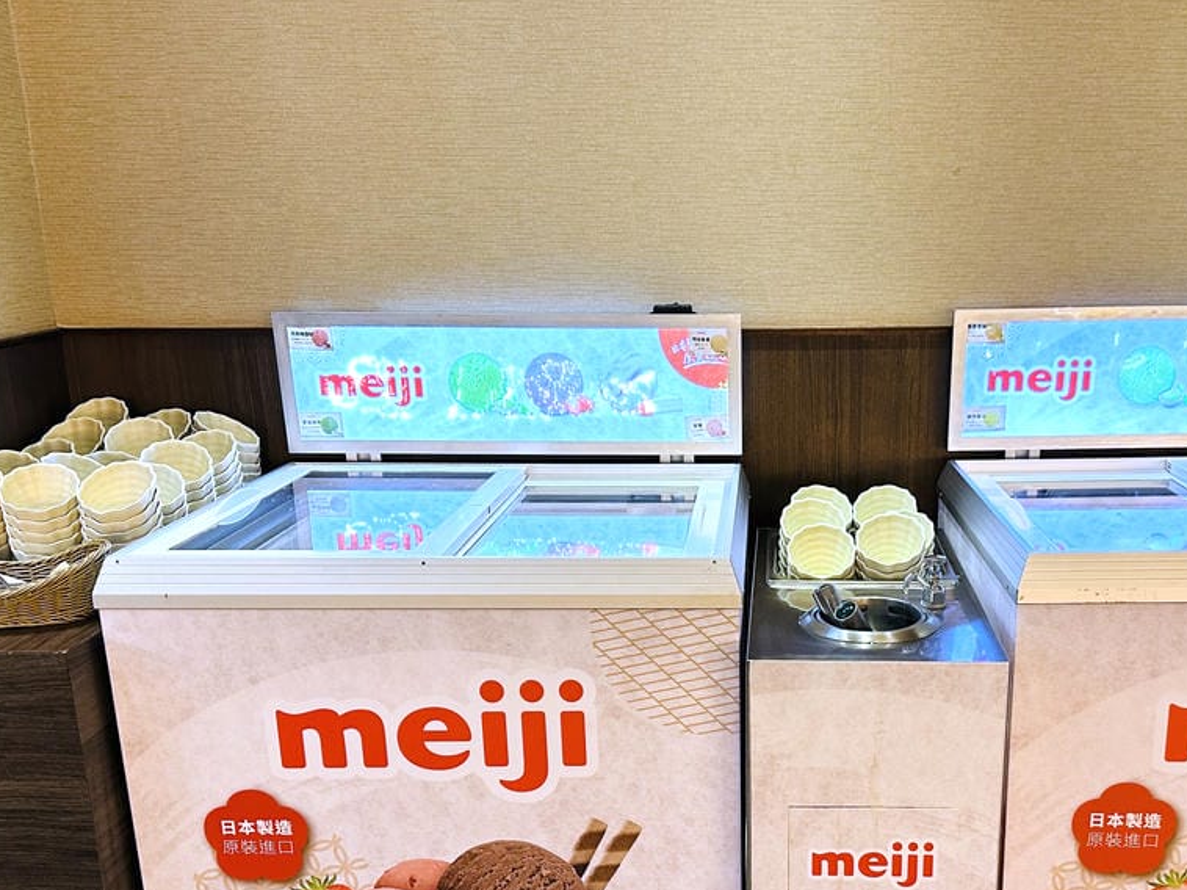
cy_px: 628
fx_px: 1303
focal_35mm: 38
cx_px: 745
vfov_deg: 37.1
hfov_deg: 48.5
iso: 200
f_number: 1.78
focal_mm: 6.86
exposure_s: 1/60
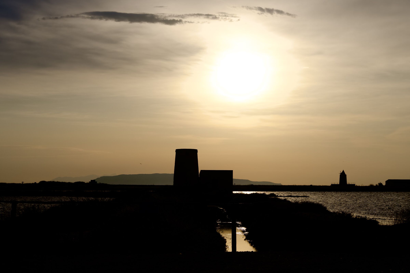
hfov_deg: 27.0
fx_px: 854
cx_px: 205
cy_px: 136
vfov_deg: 18.2
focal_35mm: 75
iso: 100
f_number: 10
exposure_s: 1/400
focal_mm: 50
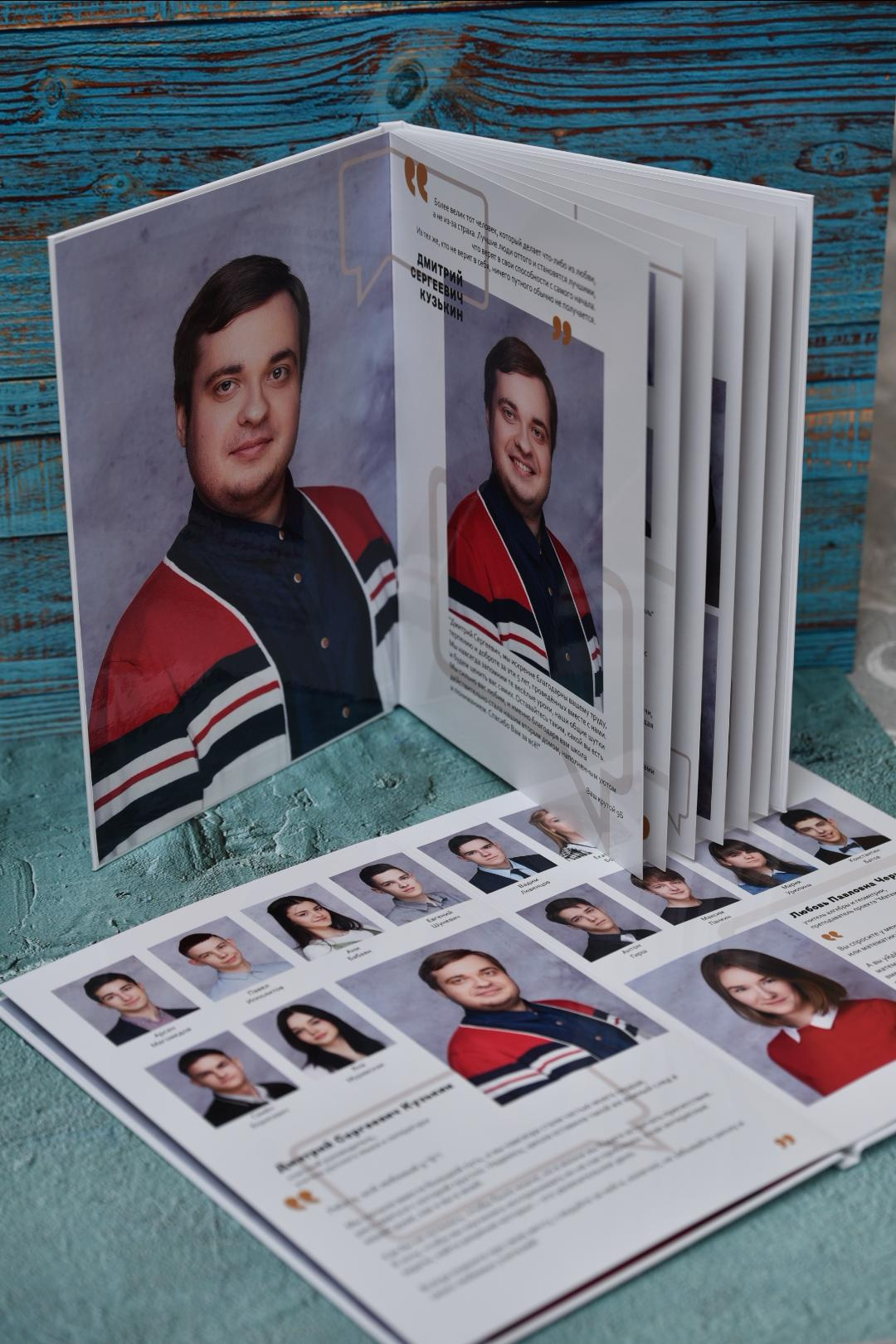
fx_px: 3173
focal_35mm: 85
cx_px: 448
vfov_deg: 23.9
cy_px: 672
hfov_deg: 16.1
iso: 100
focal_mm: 85
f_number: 5
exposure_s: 1/125
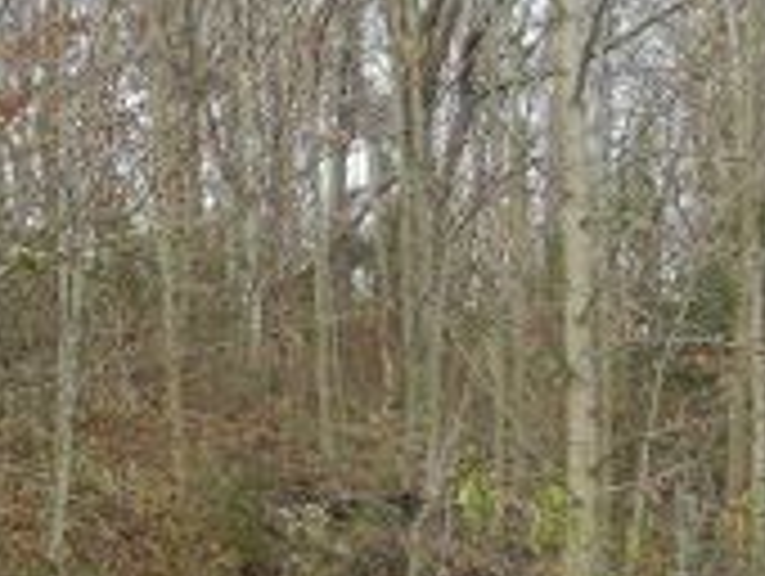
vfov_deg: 16.8
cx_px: 108
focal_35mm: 88
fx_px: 1948
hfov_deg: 21.8
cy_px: 398
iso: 160
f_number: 3.5
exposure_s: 1/228
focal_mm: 5.4
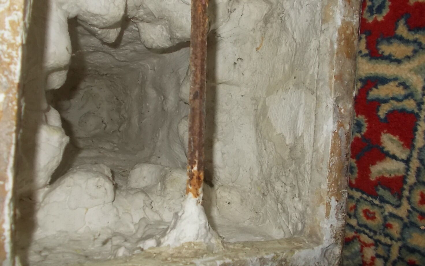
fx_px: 348
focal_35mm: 30
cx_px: 217
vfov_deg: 41.8
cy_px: 132
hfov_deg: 62.9
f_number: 3.2
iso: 200
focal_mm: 4.6
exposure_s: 1/25
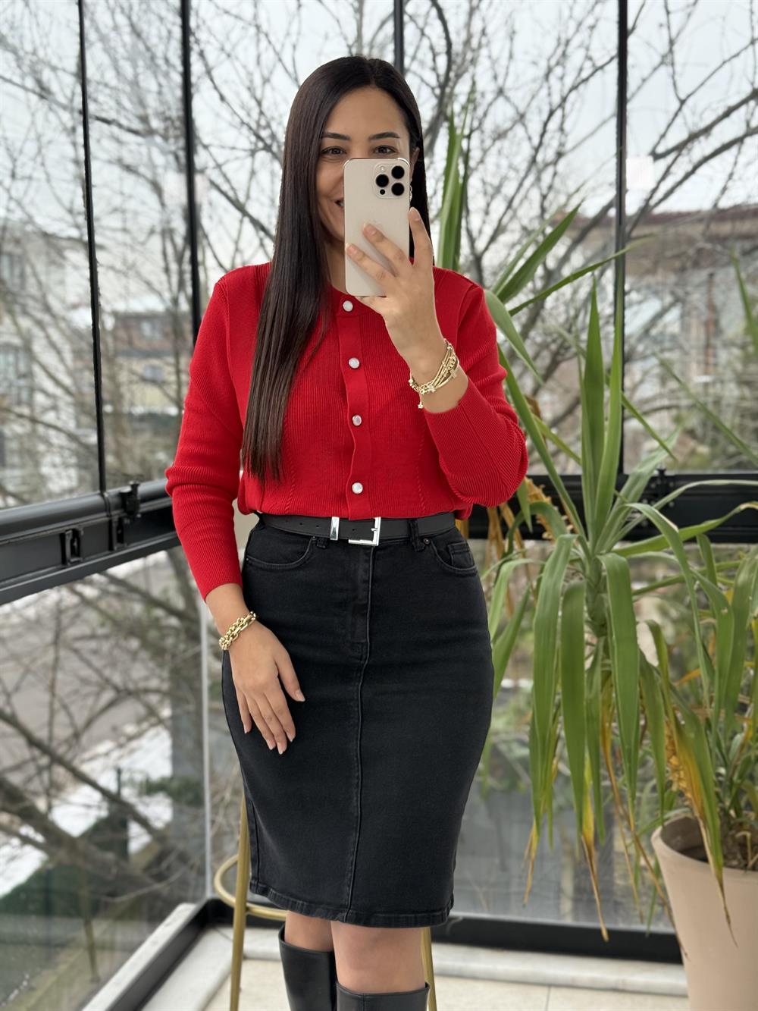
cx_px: 379
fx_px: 1401
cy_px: 506
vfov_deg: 39.7
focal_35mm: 48
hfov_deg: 30.3
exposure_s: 1/242
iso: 125
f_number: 1.78
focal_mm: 6.76
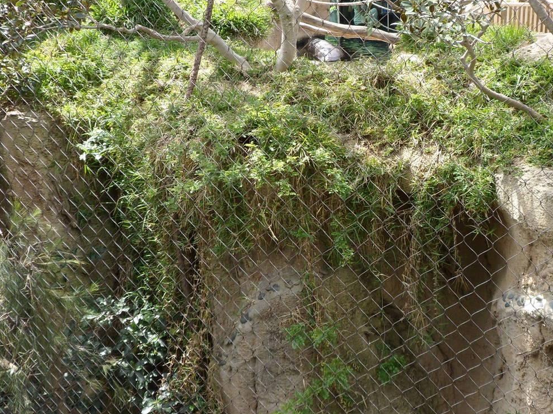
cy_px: 196
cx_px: 367
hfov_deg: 42.4
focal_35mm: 44
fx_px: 703
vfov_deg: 32.9
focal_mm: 4.9
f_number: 3.3
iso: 80
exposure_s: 1/125
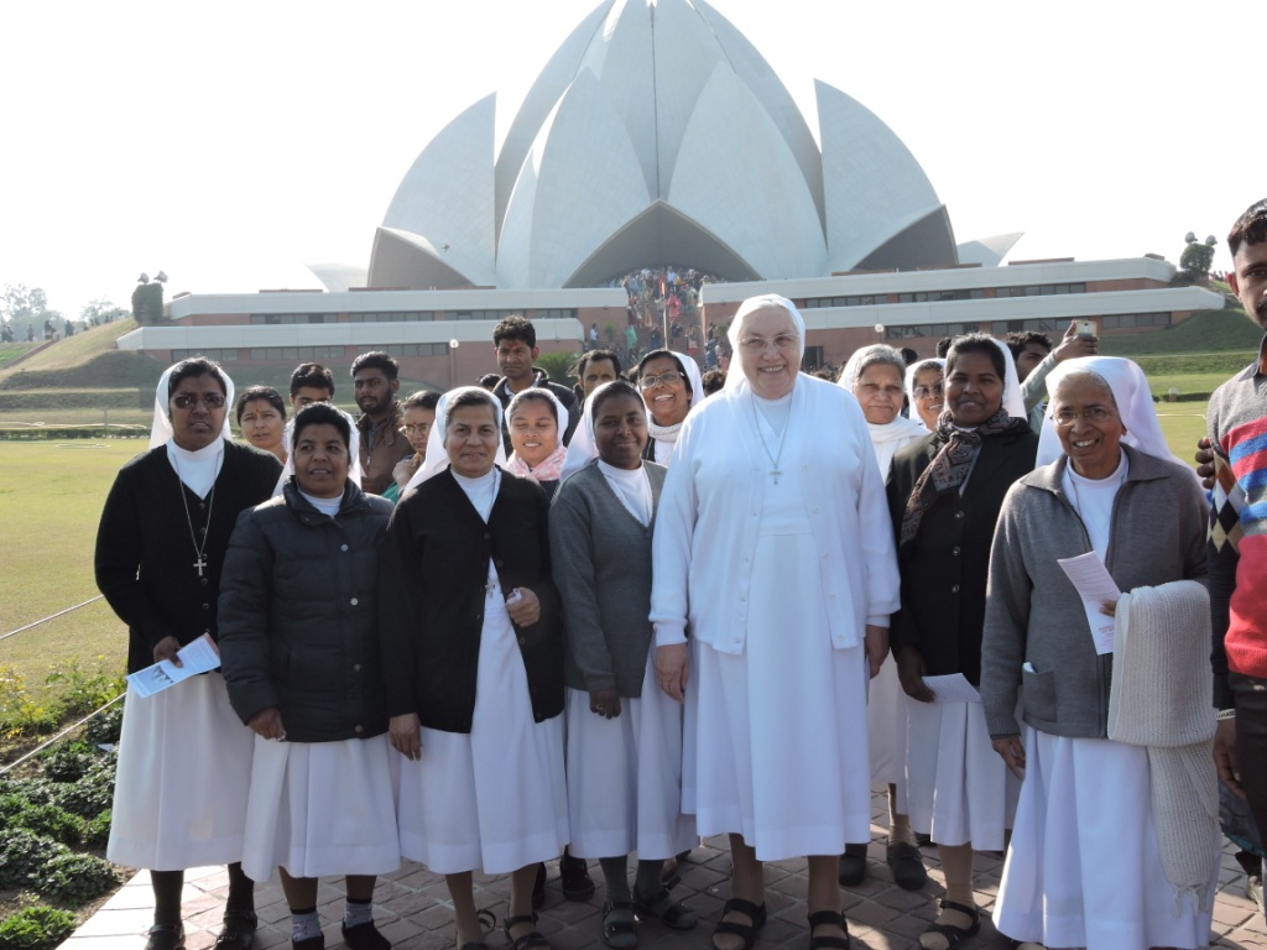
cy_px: 475
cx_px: 634
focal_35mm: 35
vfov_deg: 40.7
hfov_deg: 52.6
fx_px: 1281
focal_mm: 6.3
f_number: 3.8
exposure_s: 1/400
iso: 100
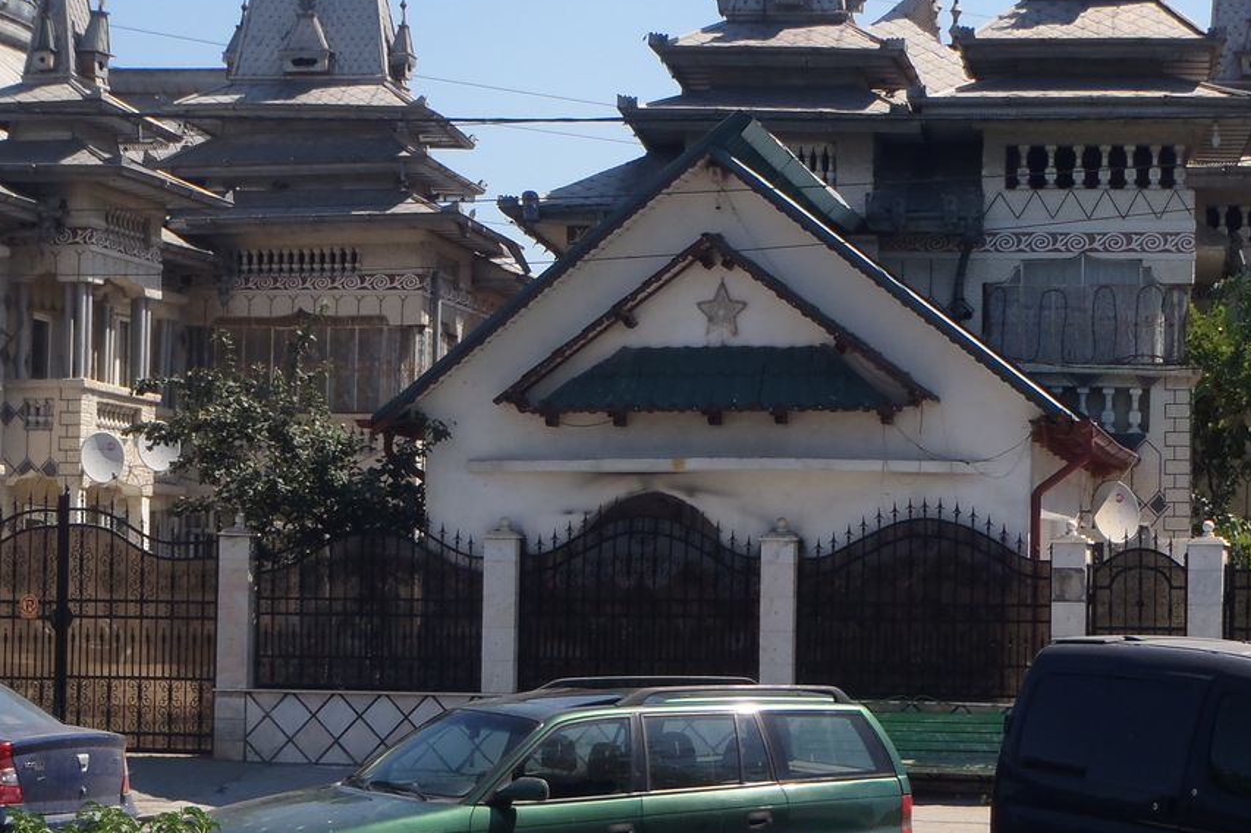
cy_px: 519
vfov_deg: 15.3
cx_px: 892
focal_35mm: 89
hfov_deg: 22.7
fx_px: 3091
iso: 80
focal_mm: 10.34
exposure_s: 1/320
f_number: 5.6
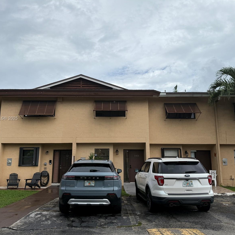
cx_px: 114
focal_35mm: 29
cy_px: 119
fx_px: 223
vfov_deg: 55.6
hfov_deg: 55.6
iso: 80
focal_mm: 6.76
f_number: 1.78
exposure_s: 1/5714
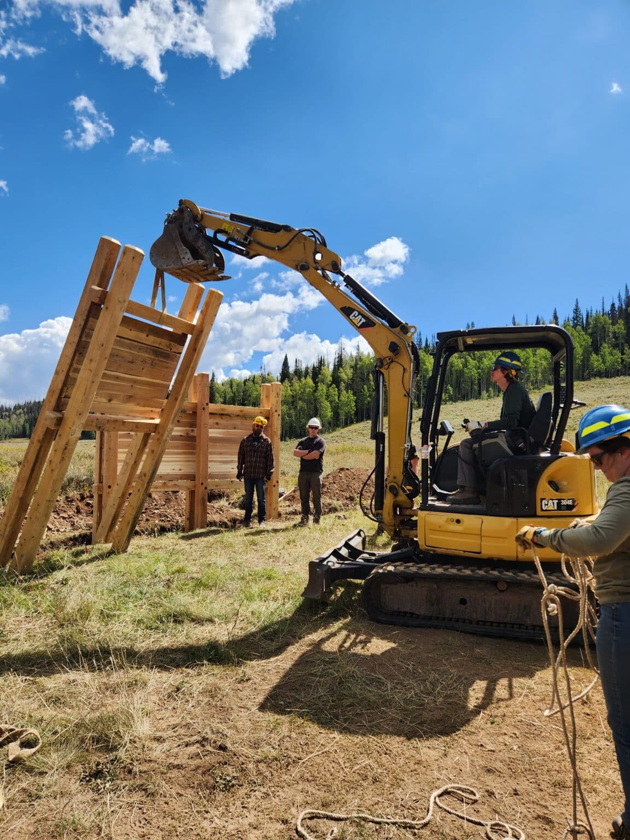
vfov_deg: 73.9
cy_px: 420
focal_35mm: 23
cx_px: 315
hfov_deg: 58.9
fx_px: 558
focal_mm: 5.4
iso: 20
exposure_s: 1/1414
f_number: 1.8
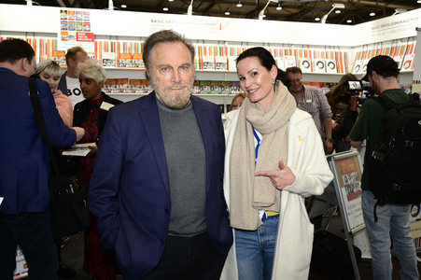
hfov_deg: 62.0
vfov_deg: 43.5
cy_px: 140
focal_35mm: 30
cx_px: 210
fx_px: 351
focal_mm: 30
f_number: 5
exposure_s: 1/200
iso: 1600
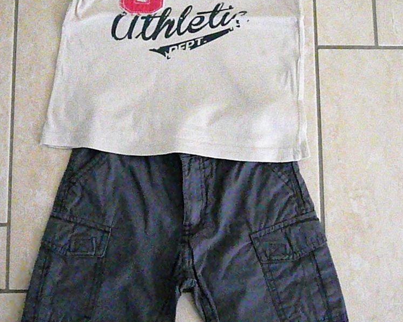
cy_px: 133
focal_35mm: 55
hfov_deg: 34.2
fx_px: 656
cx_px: 202
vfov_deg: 27.6
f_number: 3.3
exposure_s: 1/320
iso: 3200
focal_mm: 6.9
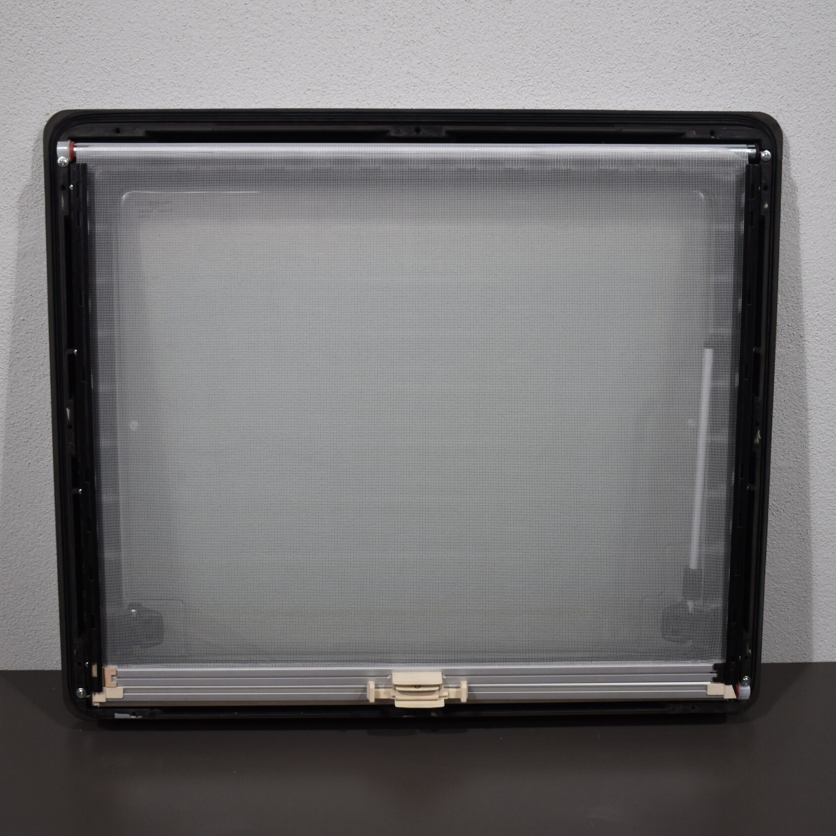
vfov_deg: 34.9
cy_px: 419
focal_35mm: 49
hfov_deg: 34.9
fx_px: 1329
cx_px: 405
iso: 560
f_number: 4
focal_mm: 25
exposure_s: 1/250
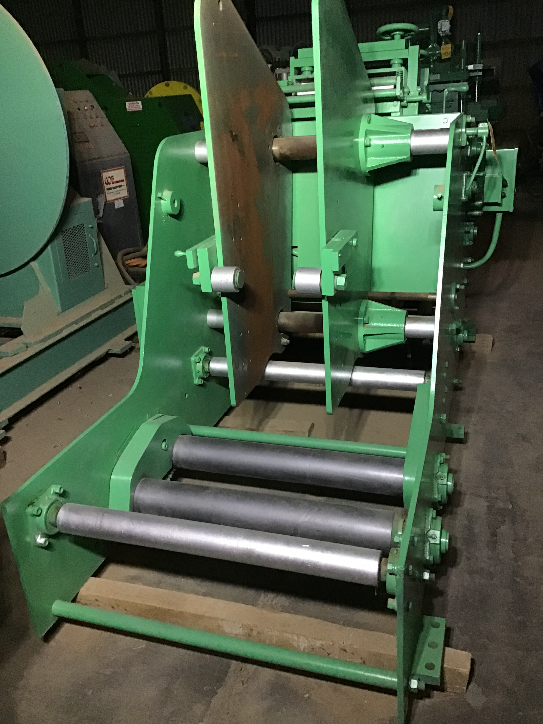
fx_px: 648
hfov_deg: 45.4
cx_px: 272
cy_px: 362
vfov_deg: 58.4
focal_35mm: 31
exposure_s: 1/20
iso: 200
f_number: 2.4
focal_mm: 3.3
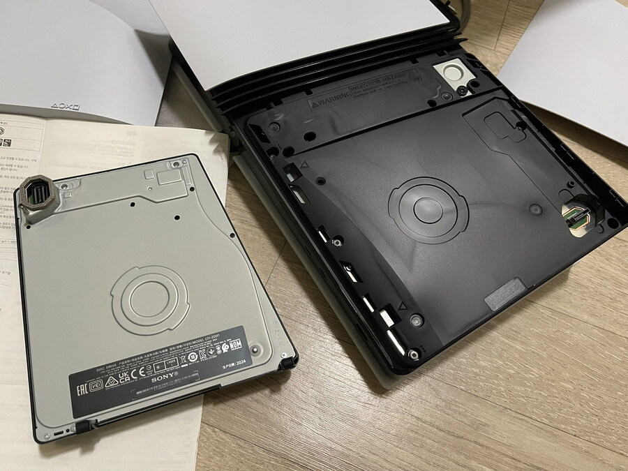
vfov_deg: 54.9
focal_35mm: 25
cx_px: 314
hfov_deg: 69.4
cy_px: 236
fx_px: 454
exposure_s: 1/40
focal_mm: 5.1
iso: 500
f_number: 1.6
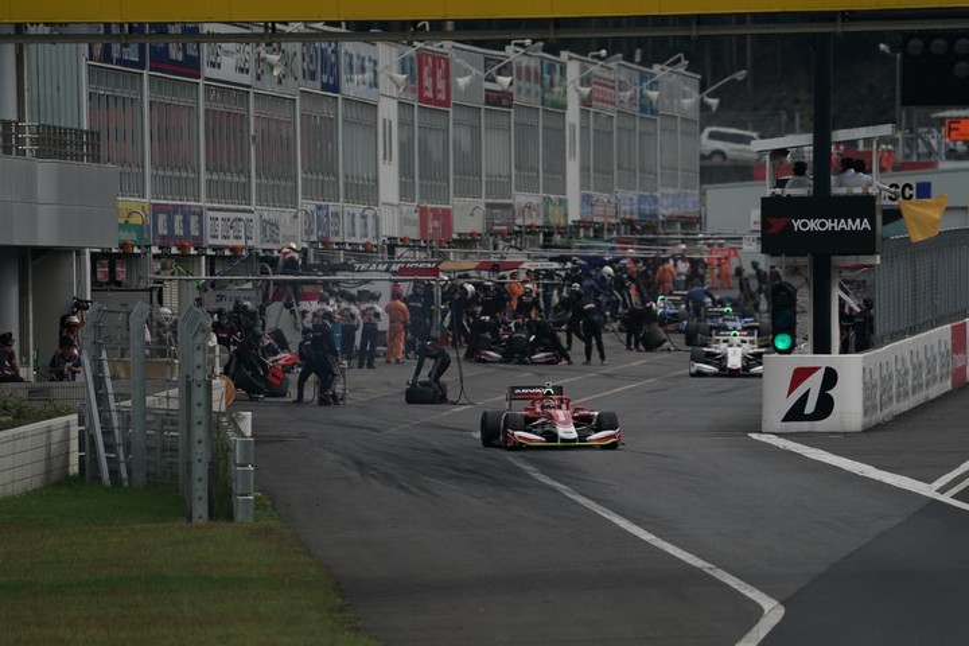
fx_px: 16149
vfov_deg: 2.3
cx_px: 484
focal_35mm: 600
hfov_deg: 3.4
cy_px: 323
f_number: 7.1
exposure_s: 1/800
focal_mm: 600
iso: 250
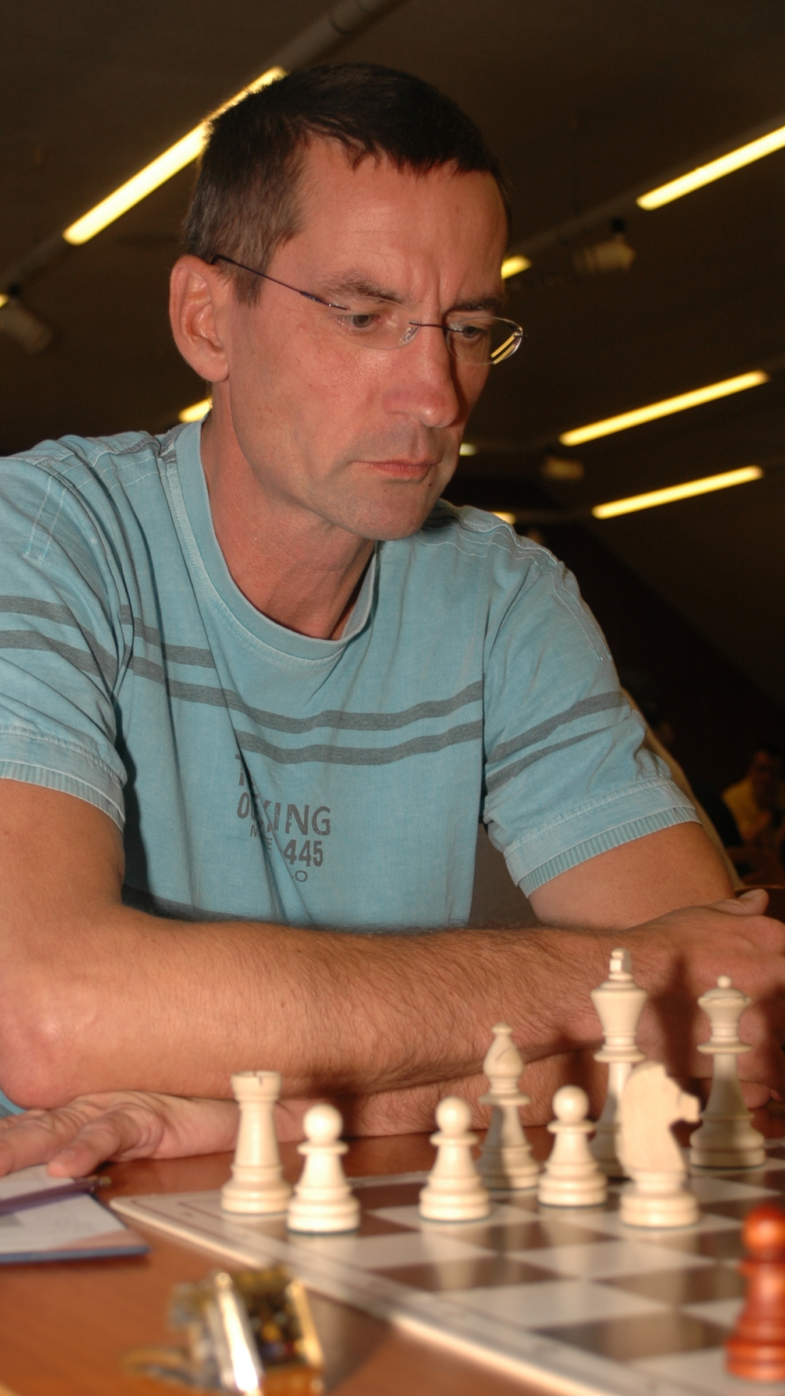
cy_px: 699
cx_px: 354
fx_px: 2331
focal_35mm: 63
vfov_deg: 33.3
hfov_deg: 19.1
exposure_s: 1/60
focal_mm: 40
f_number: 5.3
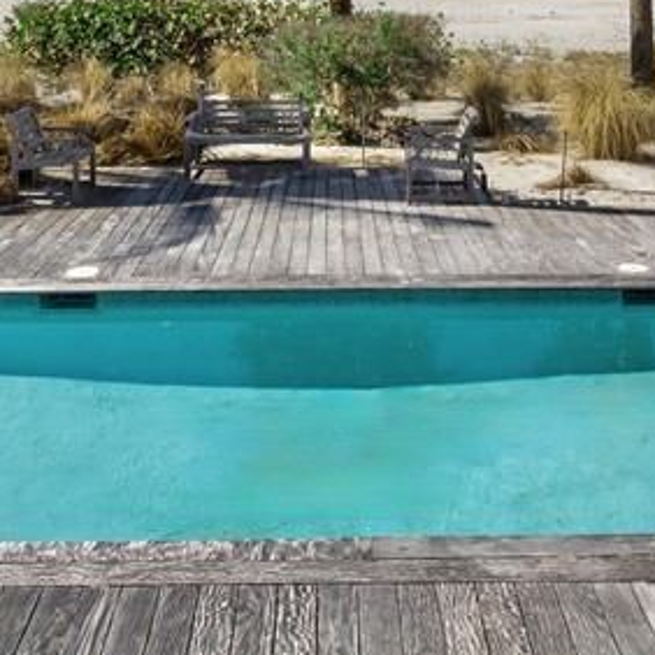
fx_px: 963
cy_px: -16
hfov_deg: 37.5
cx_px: 353
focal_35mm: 45
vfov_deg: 33.9
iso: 200
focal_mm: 7
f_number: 7.1
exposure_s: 1/1000
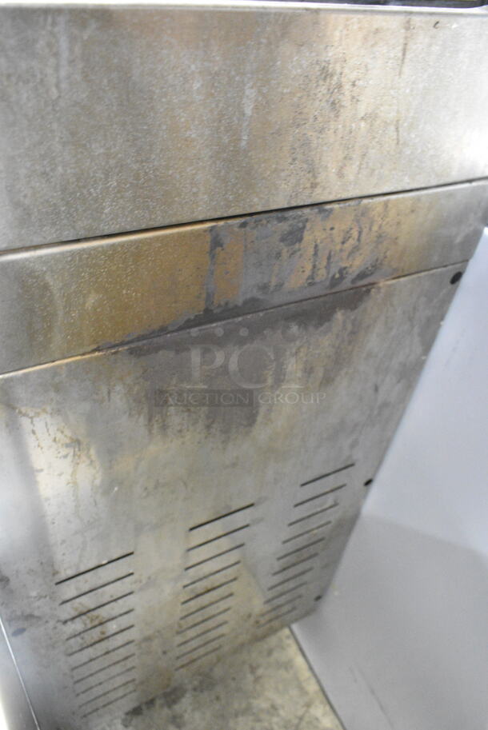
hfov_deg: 43.7
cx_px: 244
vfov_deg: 61.9
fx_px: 609
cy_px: 365
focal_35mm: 30
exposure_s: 1/80
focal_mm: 20
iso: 6400
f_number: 5.6
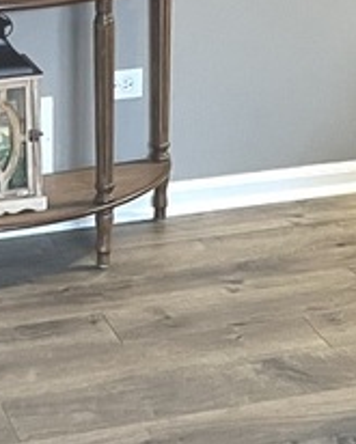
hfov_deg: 11.6
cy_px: -216
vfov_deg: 13.6
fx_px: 1750
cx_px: 220
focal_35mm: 133
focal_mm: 5.7
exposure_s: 1/60
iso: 400
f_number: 1.5
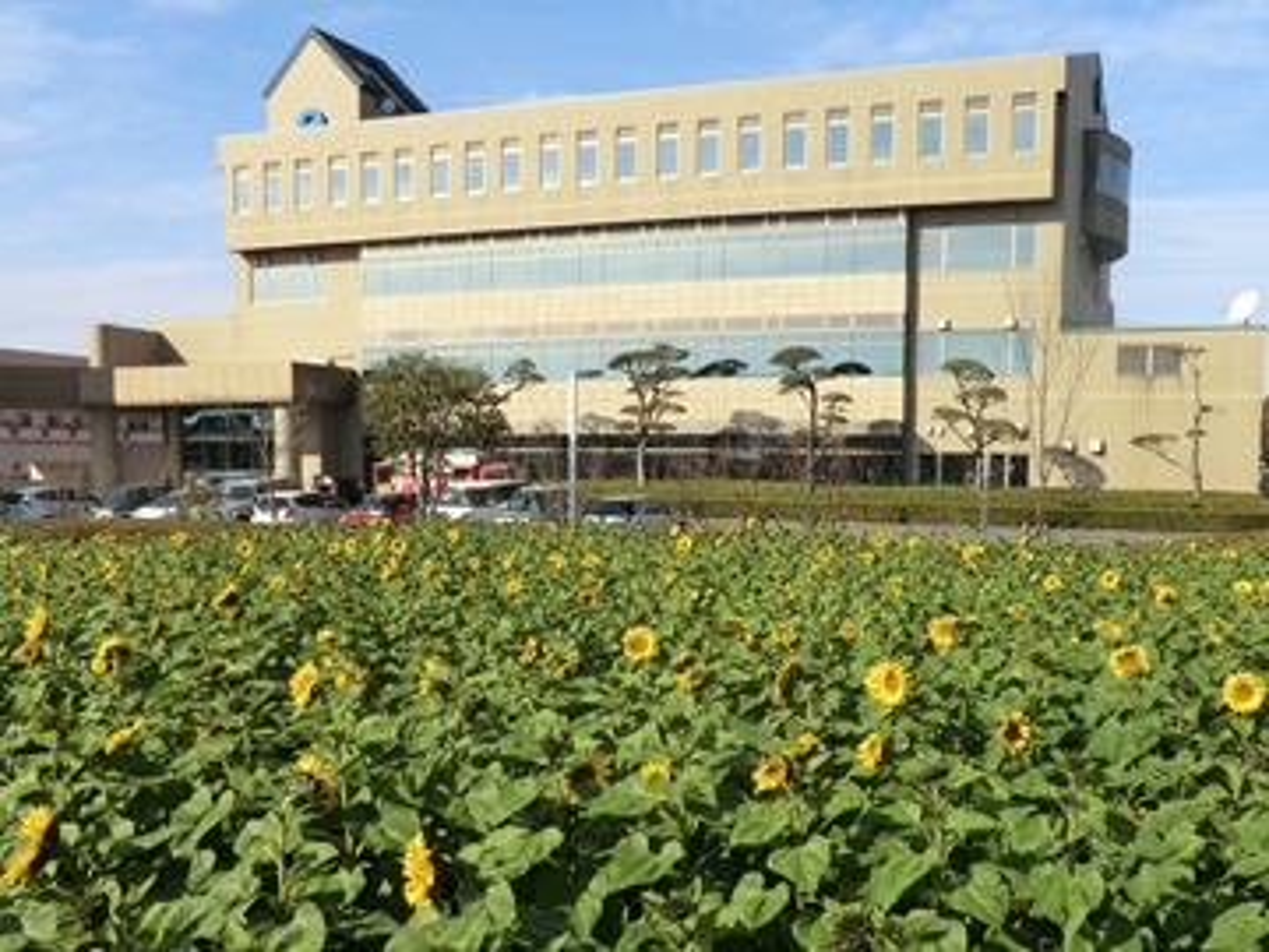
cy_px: 476
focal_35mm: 24
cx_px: 634
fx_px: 880
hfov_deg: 71.6
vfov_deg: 56.8
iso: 80
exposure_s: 1/250
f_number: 7.5
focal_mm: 4.3
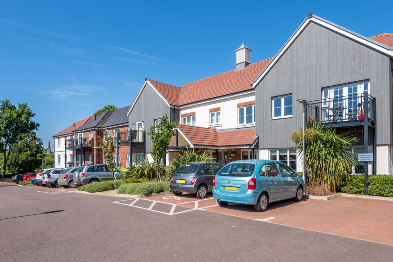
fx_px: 262
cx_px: 192
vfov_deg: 53.1
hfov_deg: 73.7
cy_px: 136
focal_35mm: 24
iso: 250
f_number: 9
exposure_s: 1/500
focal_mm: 23
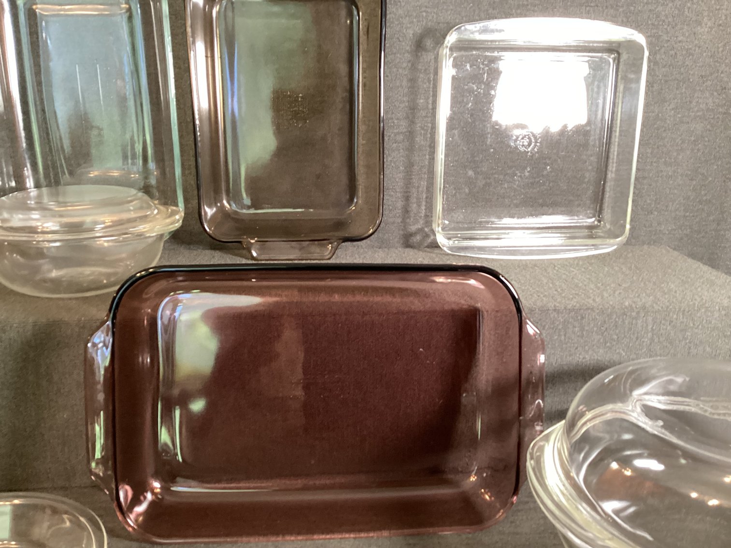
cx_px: 366
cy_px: 274
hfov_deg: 58.3
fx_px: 655
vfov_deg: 45.4
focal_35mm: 31
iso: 250
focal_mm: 3.3
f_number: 2.4
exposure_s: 1/40
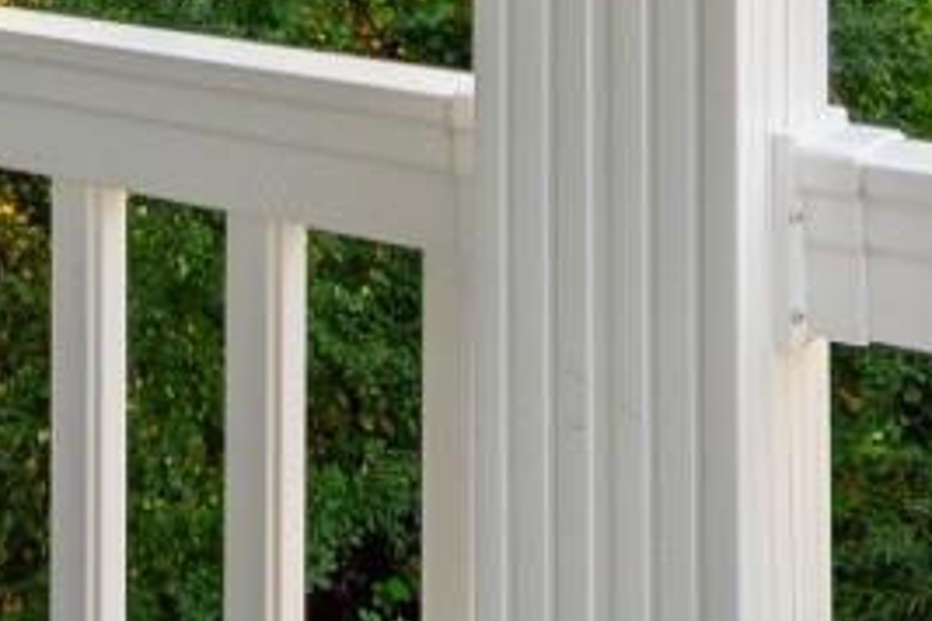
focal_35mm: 91
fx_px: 2356
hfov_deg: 20.8
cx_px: -209
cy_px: -454
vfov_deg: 13.6
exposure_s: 1/125
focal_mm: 10
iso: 100
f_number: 5.6
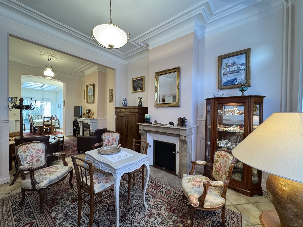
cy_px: 114
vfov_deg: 85.7
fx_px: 123
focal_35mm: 14
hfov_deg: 102.1
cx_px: 152
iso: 500
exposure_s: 1/50
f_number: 2.2
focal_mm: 2.22
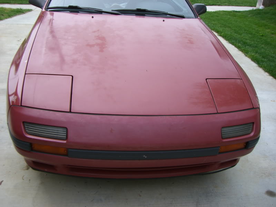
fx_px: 303
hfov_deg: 49.0
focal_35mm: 38
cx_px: 138
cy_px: 104
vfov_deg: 37.7
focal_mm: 6.2
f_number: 2.7
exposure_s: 1/500
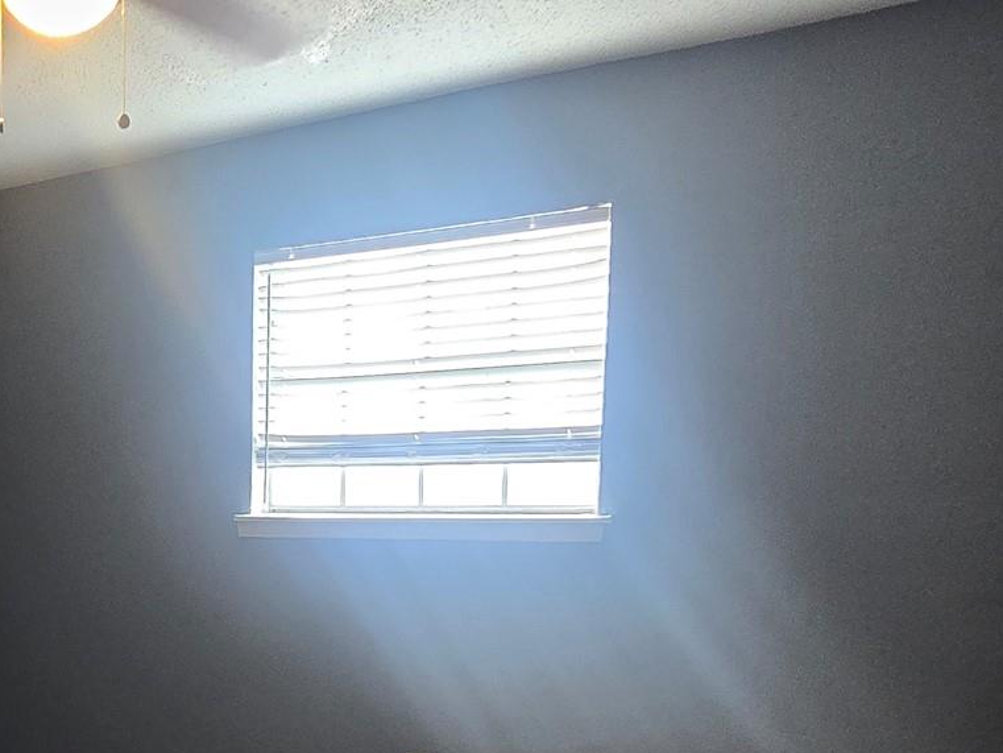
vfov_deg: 39.0
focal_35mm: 35
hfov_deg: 46.8
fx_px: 1014
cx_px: 79
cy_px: 612
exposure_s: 1/60
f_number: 2.2
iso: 320
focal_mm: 2.2
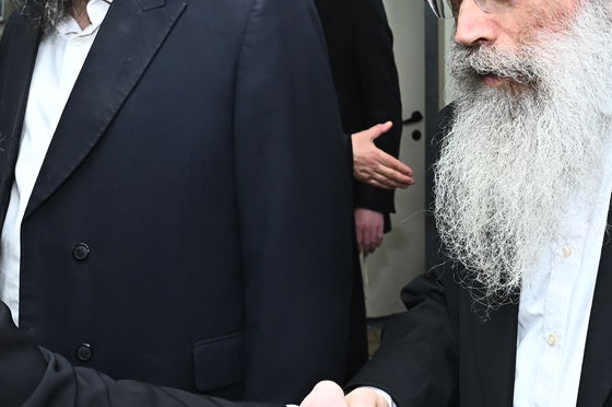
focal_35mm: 60
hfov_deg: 33.3
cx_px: 243
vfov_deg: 22.2
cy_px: 73
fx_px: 1019
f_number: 8
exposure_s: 1/160
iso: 1600
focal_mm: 24
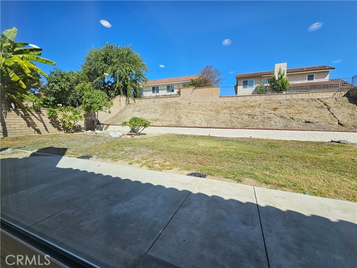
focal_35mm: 13
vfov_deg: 89.9
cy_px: 134
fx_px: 134
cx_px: 178
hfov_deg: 106.2
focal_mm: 2.2
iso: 50
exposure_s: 1/1465
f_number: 2.2
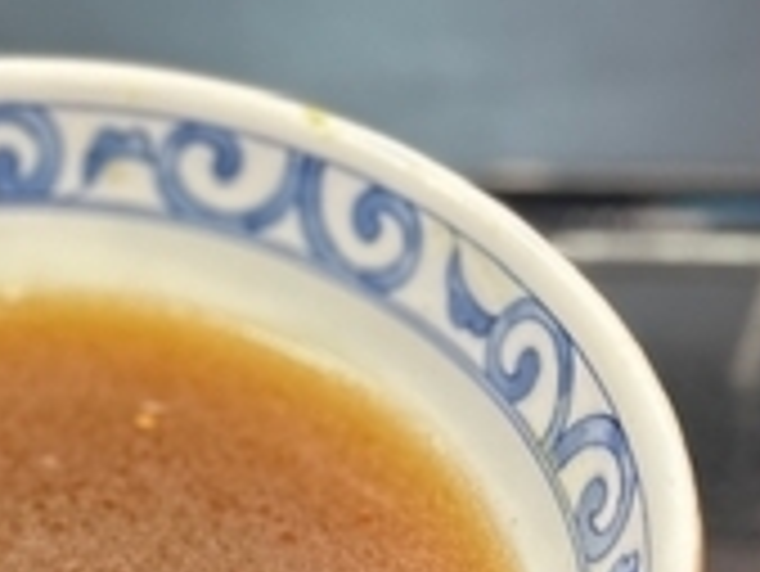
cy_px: 518
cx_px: -9
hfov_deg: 22.1
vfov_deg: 17.1
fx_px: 1868
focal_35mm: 85
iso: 125
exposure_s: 1/50
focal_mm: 6.86
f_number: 1.78
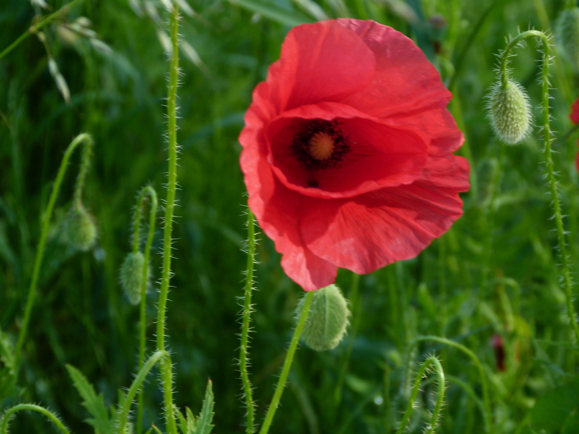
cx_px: 290
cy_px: 217
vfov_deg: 7.9
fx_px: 3145
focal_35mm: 188
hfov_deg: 10.5
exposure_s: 1/200
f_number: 4
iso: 100
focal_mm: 33.8
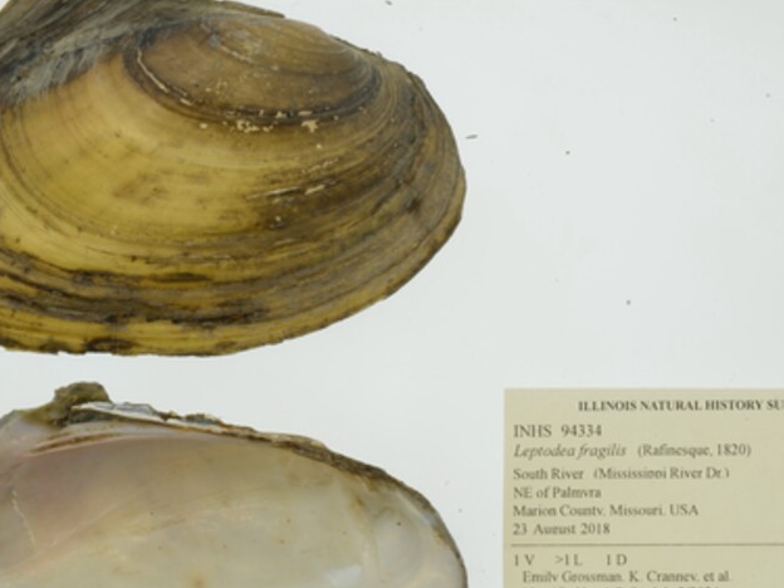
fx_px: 2514
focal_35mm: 111
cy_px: 379
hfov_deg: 17.7
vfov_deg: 13.3
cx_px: 259
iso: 100
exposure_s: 1/10
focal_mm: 60
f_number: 32
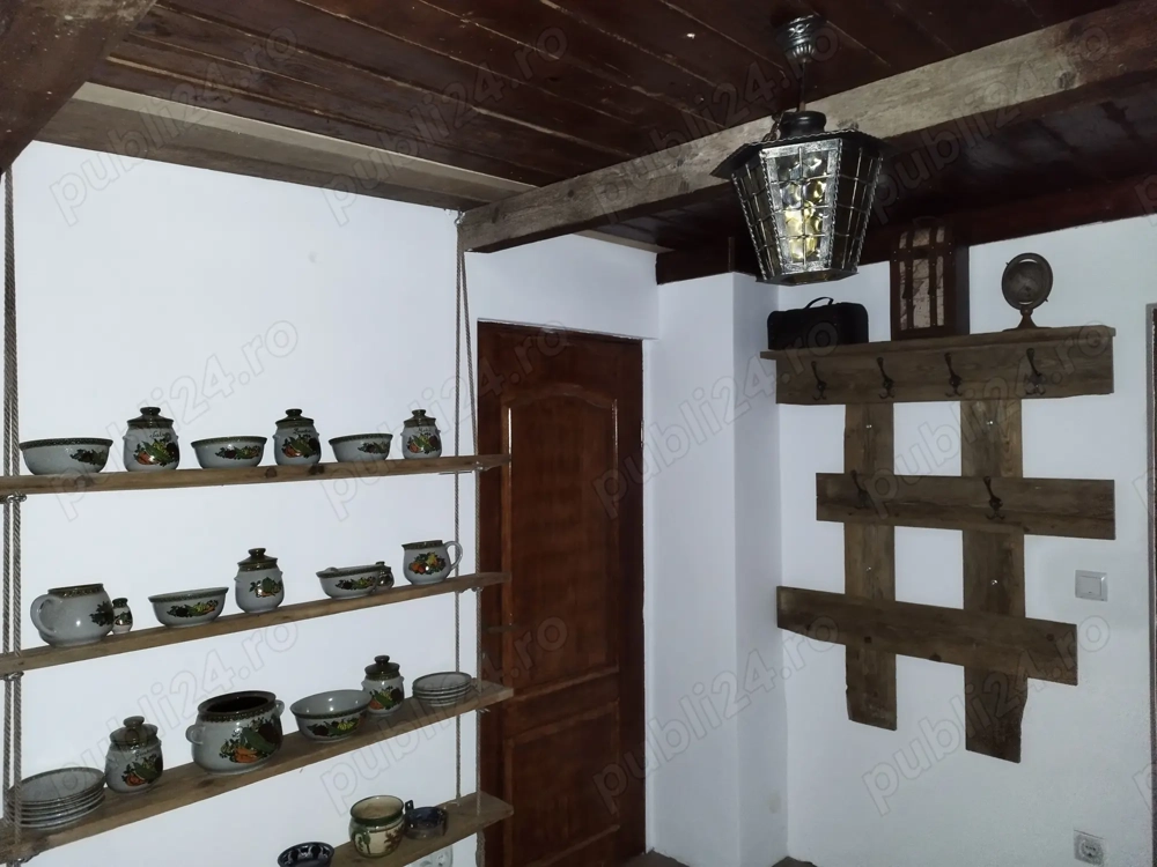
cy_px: 434
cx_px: 578
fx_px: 802
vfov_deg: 56.8
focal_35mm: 24
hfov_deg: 71.6
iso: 3700
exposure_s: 1/14.3
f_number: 1.89
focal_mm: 5.89
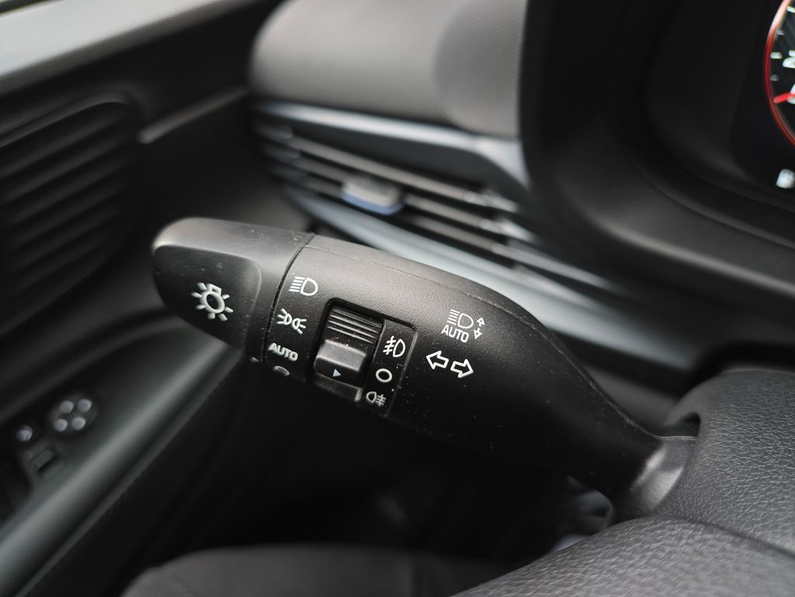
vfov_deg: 58.9
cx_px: 398
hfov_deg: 73.9
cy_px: 298
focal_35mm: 23
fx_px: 528
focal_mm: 6.3
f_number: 1.7
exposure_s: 1/50
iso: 64
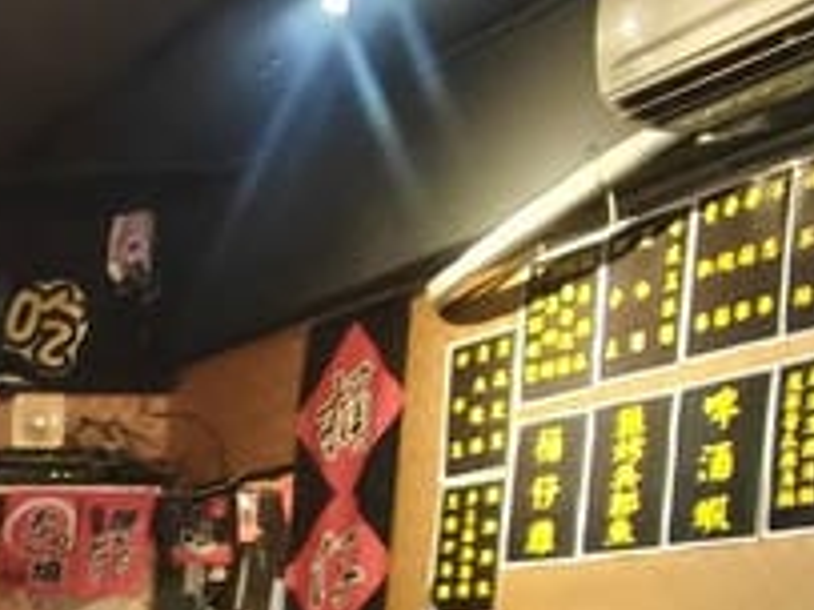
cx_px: -609
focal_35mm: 71
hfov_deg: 20.4
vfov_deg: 18.0
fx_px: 1669
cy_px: 967
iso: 1250
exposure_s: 1/17.1
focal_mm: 2.03
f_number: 1.8
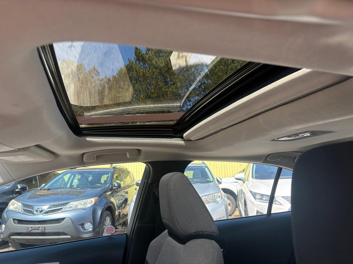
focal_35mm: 26
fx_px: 265
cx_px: 176
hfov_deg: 67.3
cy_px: 132
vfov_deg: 53.1
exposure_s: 1/515
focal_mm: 5.96
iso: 64
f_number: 1.6
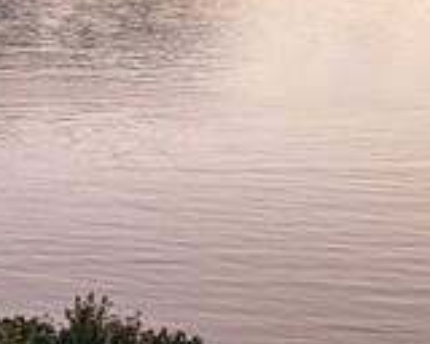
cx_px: -1189
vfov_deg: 7.9
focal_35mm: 195
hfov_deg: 7.5
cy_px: 419
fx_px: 2482
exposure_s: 1/5
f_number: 2.8
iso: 100
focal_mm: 12.29
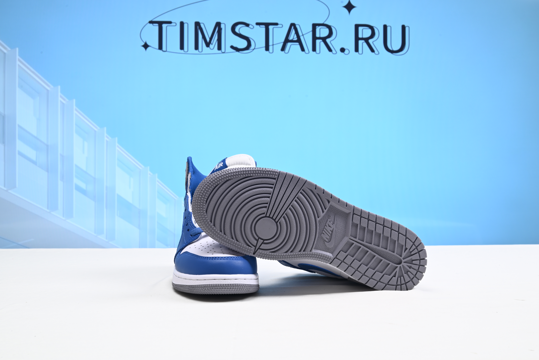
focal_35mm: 37
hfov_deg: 51.9
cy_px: 180
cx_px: 270
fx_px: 554
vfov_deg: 36.0
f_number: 16
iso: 100
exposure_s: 1/2
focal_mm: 37
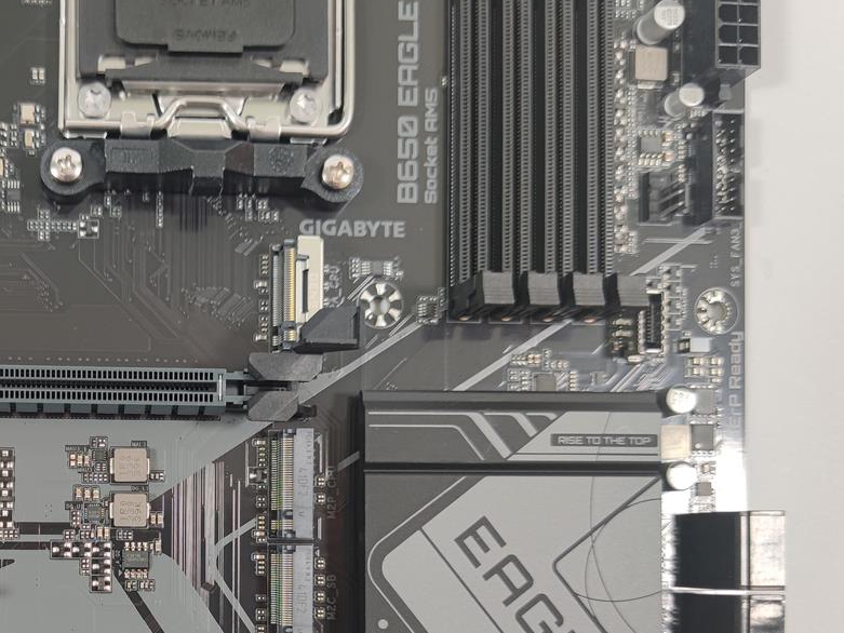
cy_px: 548
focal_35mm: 48
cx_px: 153
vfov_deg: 29.3
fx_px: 1171
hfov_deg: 38.0
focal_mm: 6.78
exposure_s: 1/100
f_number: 1.85
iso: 80
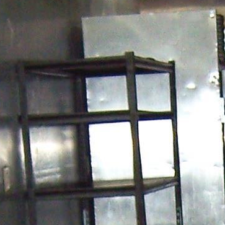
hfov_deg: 9.4
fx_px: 1360
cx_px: 249
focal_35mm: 185
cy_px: 459
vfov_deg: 8.9
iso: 80
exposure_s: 1/60
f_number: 2.8
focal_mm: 5.5
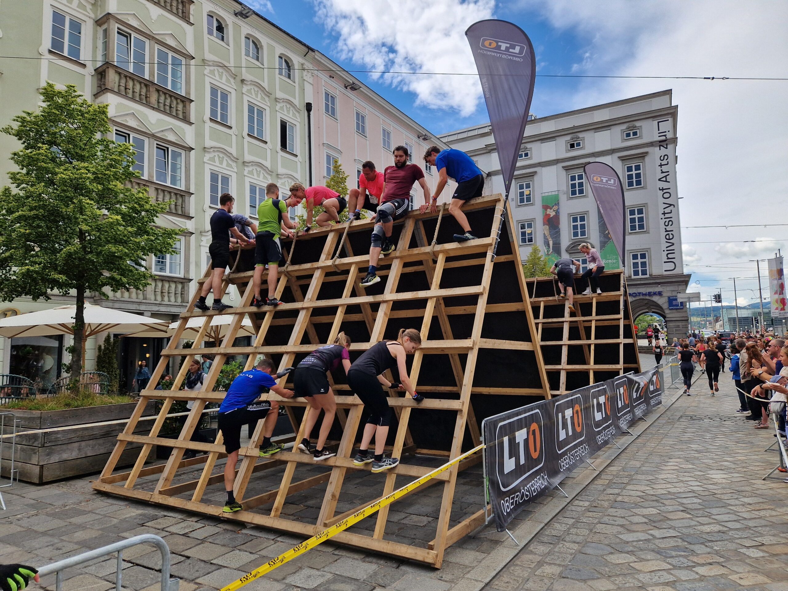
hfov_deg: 73.9
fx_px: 524
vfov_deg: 58.9
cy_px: 296
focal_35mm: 23
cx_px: 394
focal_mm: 5.4
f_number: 1.8
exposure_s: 1/1084
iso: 50
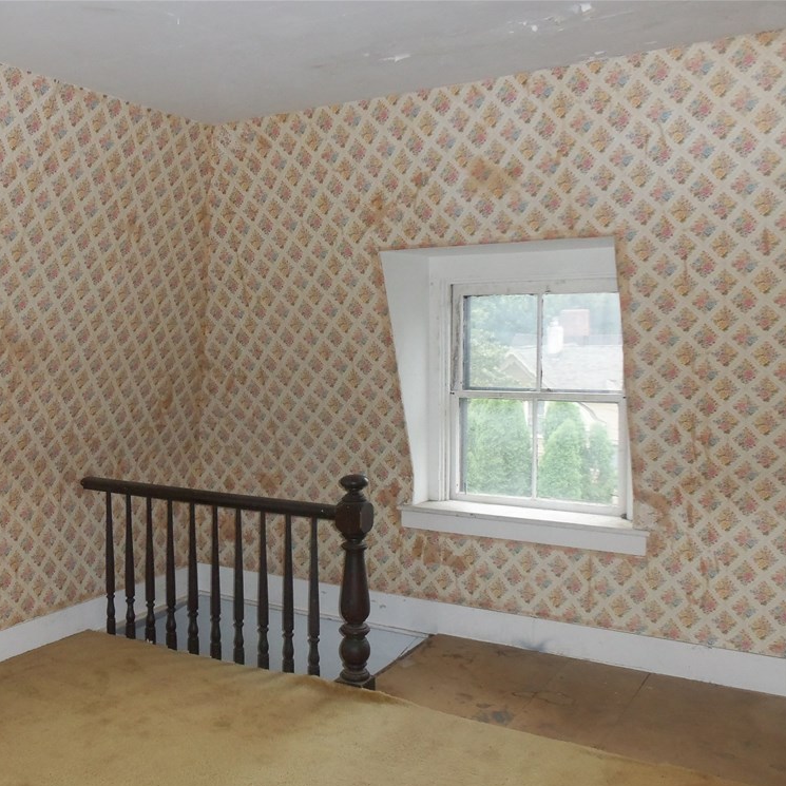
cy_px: 404
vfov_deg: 48.4
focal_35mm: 34
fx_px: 873
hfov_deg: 47.5
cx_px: 252
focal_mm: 5.1
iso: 200
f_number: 3.3
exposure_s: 1/60
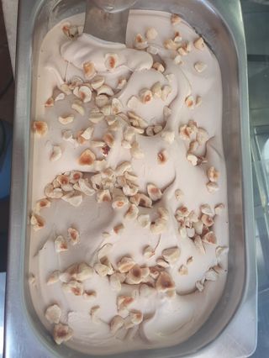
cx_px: 134
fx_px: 269
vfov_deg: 67.3
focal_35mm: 26
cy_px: 179
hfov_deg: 53.1
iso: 64
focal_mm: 4.32
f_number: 2.4
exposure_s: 1/100
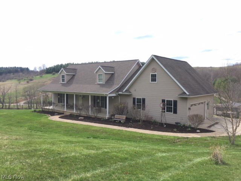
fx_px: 202
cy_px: 90
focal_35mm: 29
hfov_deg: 61.7
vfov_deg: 48.2
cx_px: 120
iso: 25
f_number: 2.2
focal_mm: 4.15
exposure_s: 1/699
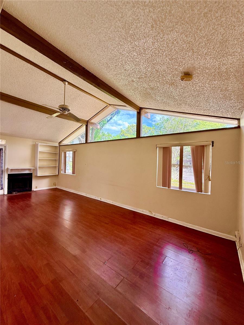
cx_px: 122
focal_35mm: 14
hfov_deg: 85.7
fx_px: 132
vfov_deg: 102.1
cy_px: 162
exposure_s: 1/203
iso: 64
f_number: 2.2
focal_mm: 2.22
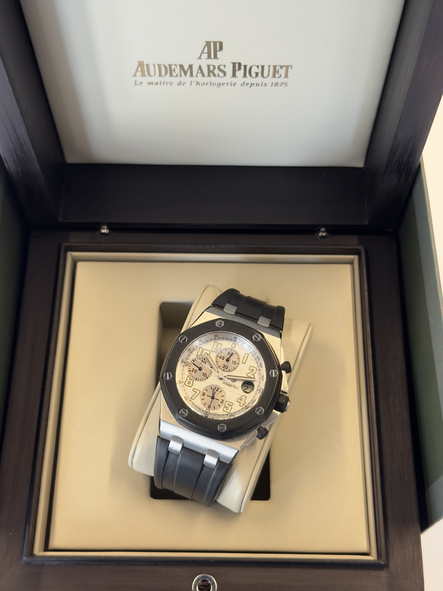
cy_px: 296
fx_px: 819
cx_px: 222
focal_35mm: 48
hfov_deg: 30.3
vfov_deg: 39.7
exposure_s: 1/50
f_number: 1.78
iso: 80
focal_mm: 6.76
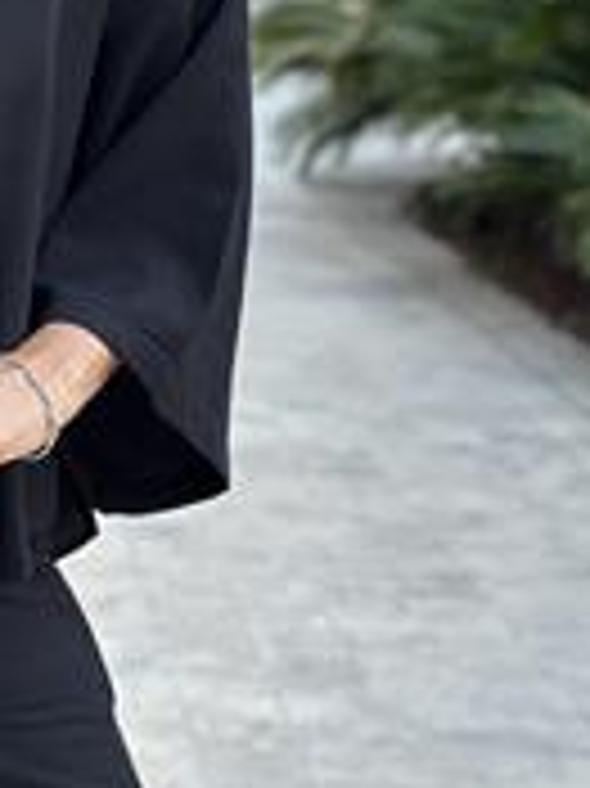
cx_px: -189
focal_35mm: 139
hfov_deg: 10.4
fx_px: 3163
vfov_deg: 14.0
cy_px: 27
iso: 100
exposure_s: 1/172
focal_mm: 6.86
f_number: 1.78
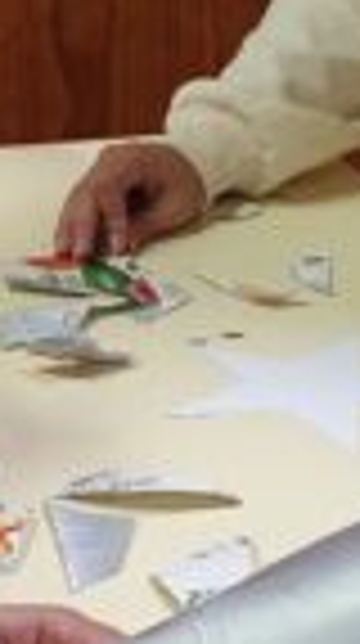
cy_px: 464
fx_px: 1687
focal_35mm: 99
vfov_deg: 21.5
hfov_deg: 12.1
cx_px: 79
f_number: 2.4
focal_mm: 4.32
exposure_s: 1/50
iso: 200
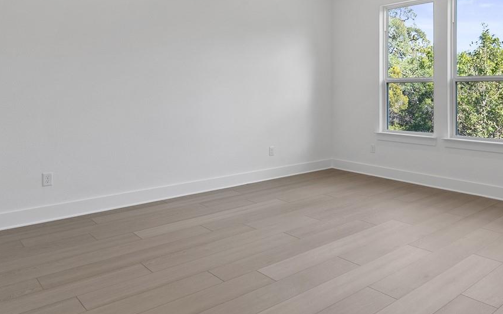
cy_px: 92
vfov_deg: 42.3
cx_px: 342
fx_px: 398
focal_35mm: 29
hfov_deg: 62.7
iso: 500
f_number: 11
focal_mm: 15
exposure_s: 1/6
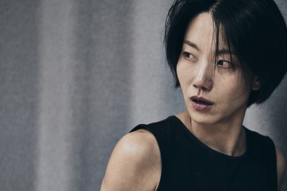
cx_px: 249
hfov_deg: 7.0
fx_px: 2342
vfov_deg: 4.7
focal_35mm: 294
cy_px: 144
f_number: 2.8
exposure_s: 1/400
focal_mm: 148
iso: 800
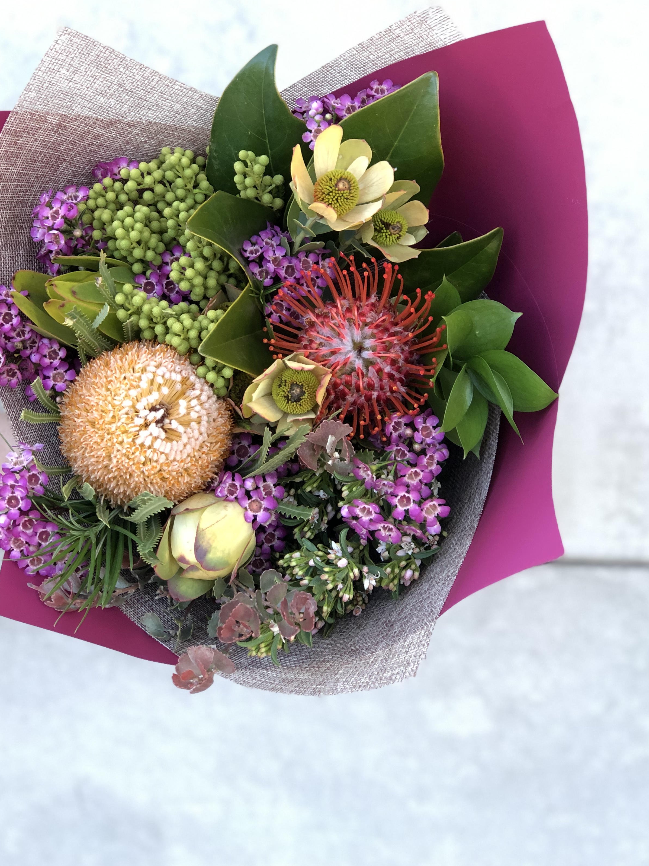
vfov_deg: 27.0
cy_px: 333
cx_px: 272
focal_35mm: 72
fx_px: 1800
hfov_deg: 20.4
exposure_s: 1/30
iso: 32
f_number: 2.8
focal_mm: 6.6
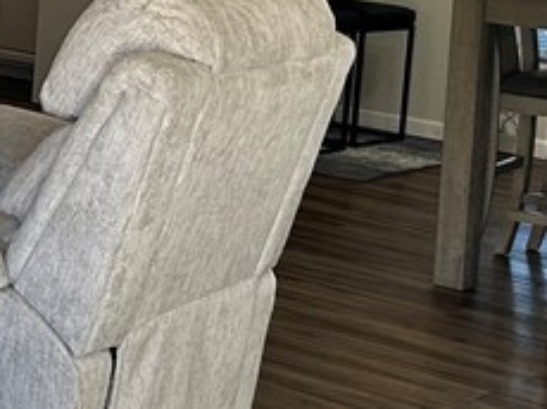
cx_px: -107
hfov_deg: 16.3
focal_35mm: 116
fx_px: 1831
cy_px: -90
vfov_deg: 12.4
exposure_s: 1/120
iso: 125
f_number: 1.5
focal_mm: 5.7
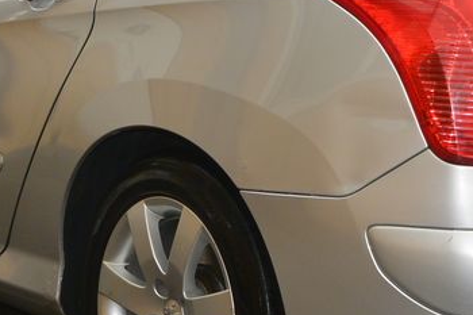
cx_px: 334
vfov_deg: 17.2
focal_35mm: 79
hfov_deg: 25.5
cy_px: 99
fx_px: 1037
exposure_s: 1/250
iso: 160
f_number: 7.1
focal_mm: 10
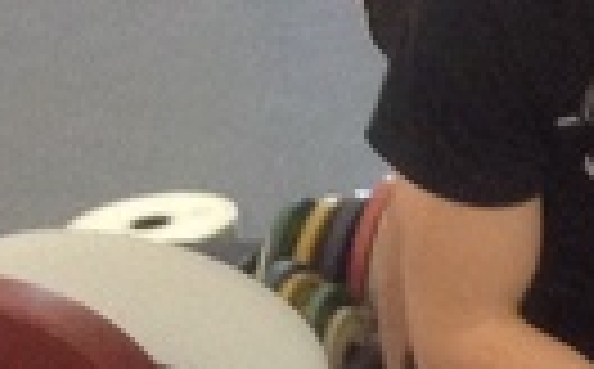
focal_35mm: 191
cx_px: 1580
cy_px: -338
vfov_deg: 6.7
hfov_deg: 9.4
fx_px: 3087
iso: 125
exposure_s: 1/24
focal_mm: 3.3
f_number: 2.4
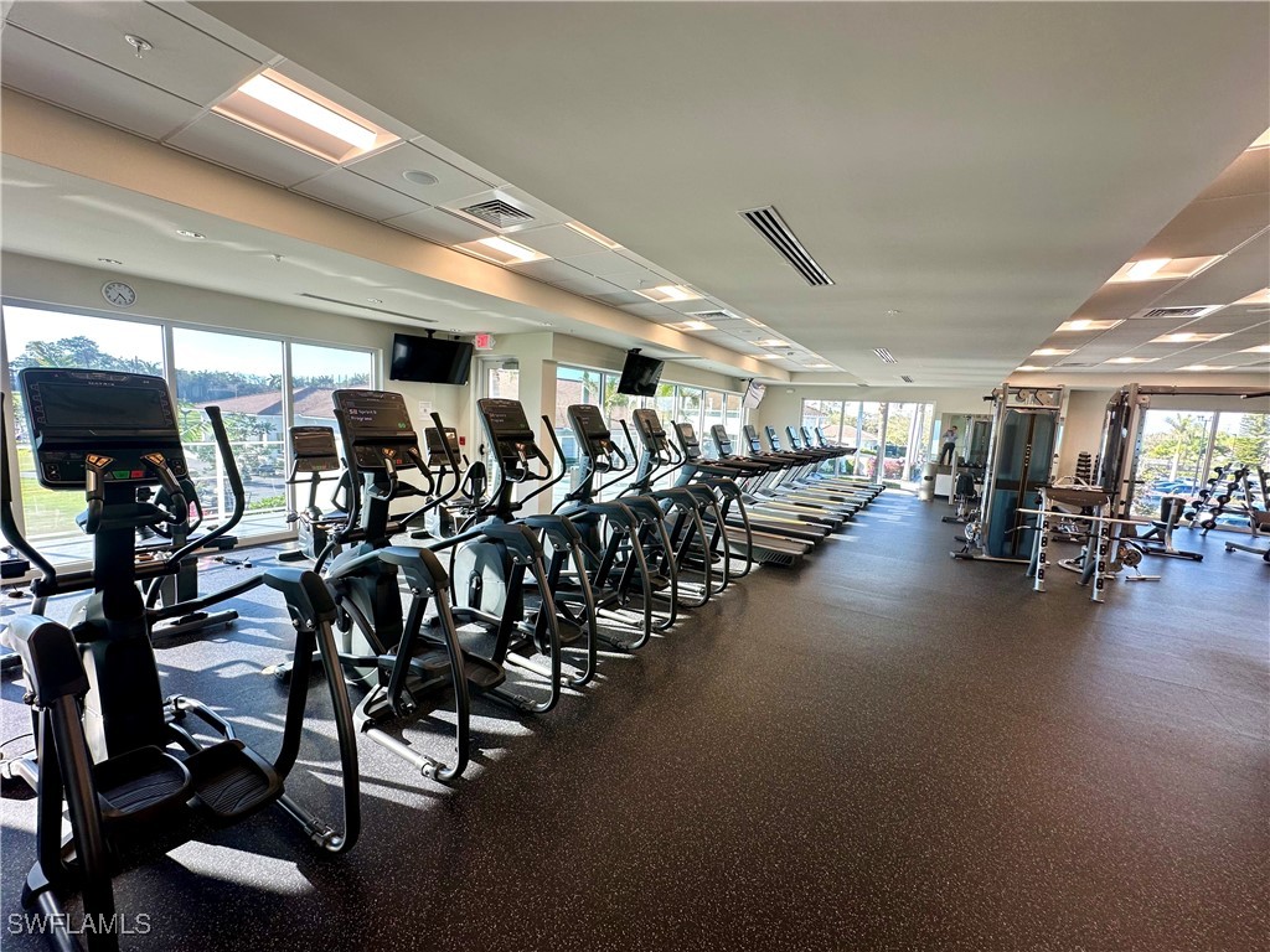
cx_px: 635
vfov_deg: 85.7
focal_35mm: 14
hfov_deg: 102.1
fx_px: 514
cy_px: 476
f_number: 2.2
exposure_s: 1/99
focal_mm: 2.22
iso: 50
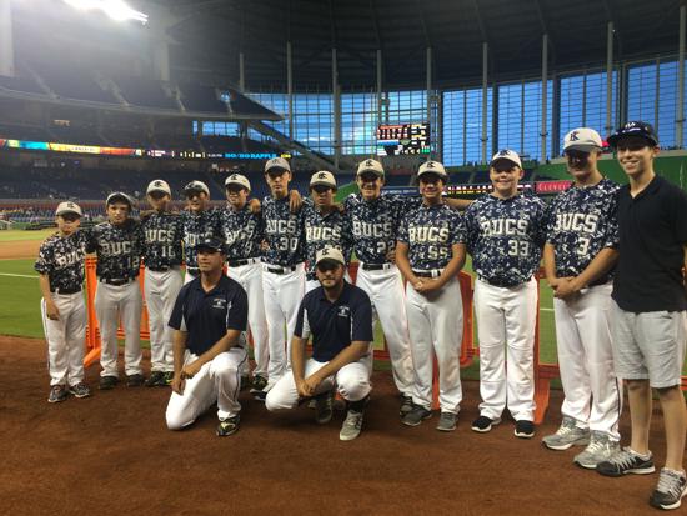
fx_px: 576
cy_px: 258
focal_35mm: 29
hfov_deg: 61.6
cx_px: 344
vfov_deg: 48.3
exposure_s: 1/120
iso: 50
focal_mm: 4.15
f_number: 2.2
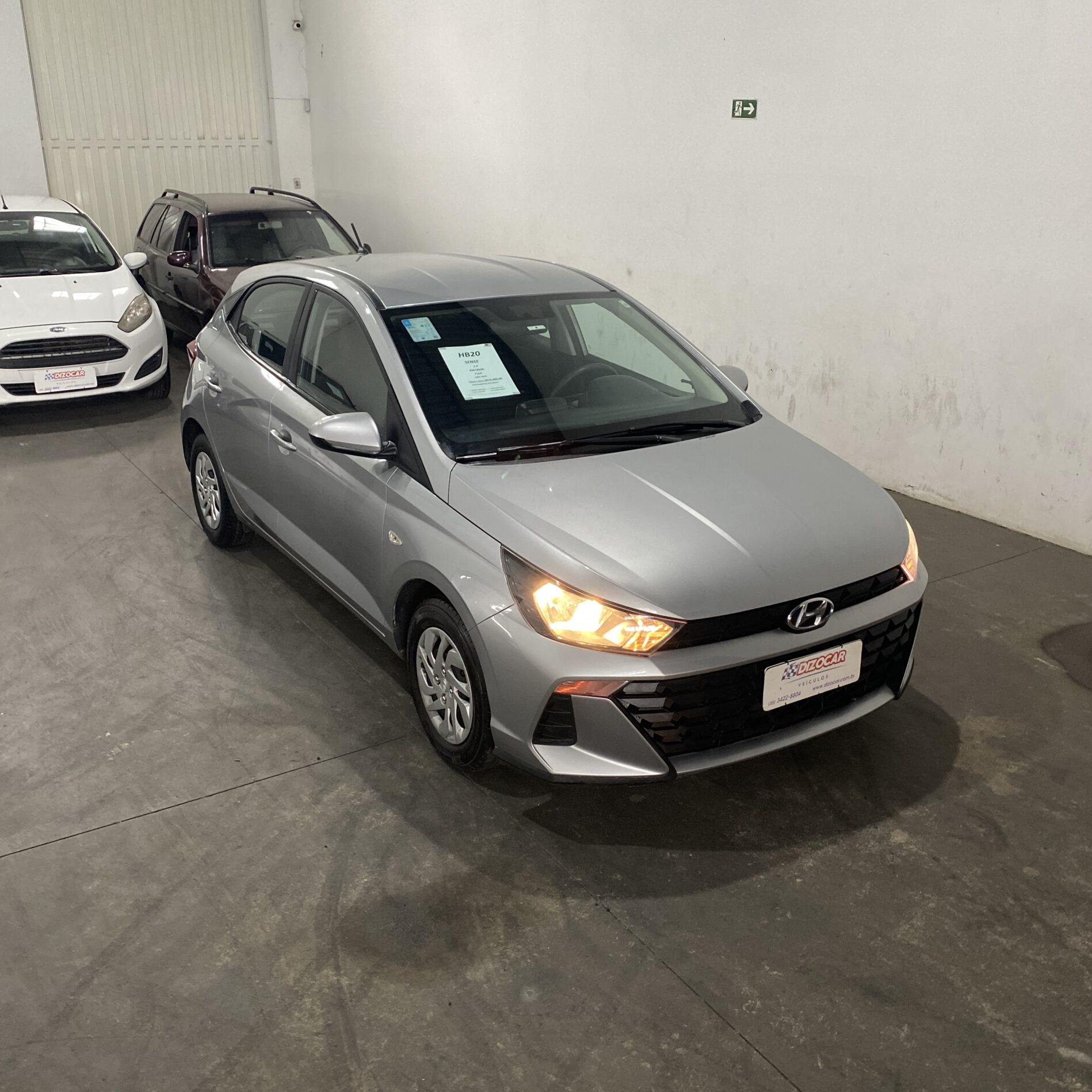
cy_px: 559
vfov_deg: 52.5
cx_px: 548
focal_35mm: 31
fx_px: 1106
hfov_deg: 52.5
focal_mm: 4.25
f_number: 1.8
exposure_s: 1/60
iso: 250
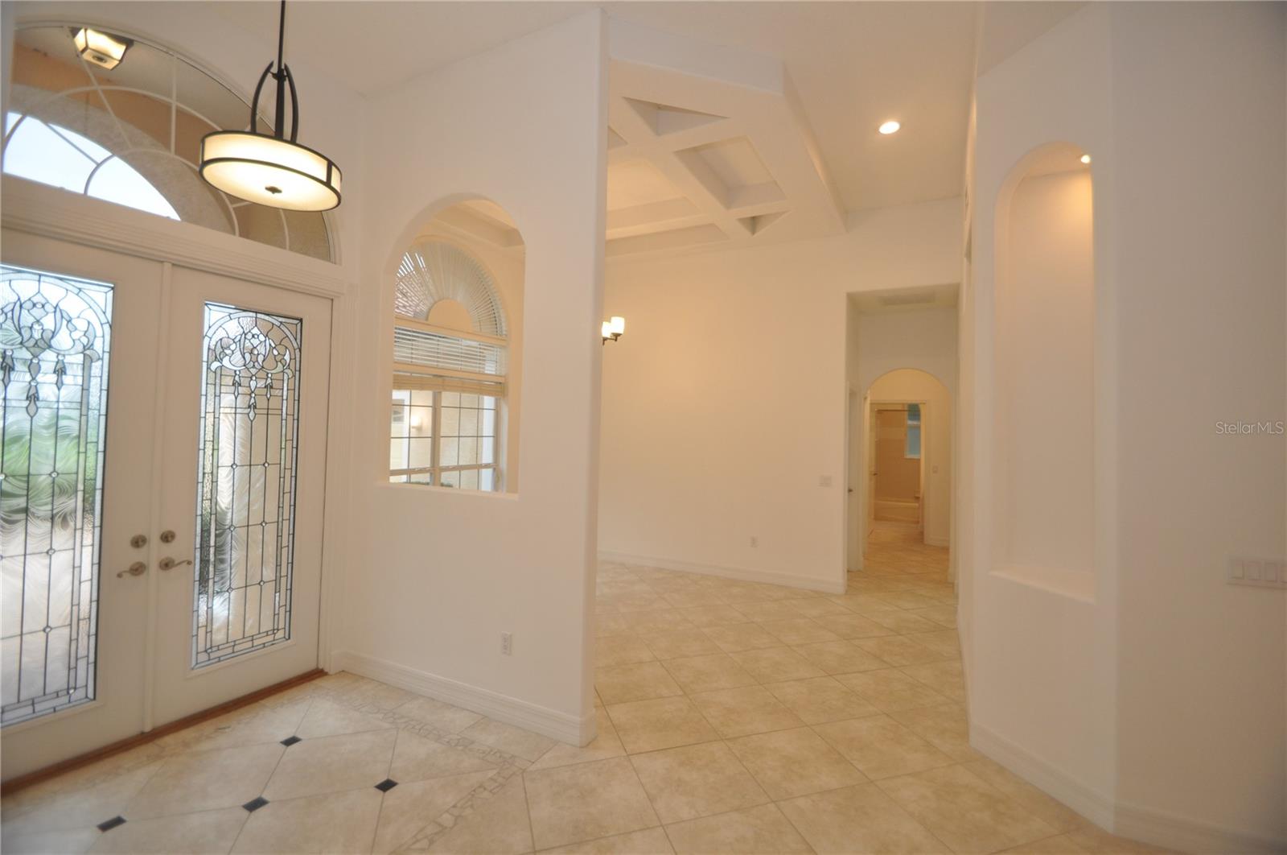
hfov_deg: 100.5
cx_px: 644
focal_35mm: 15
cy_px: 428
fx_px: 535
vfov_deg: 77.2
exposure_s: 1/100
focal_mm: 10
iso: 400
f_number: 5
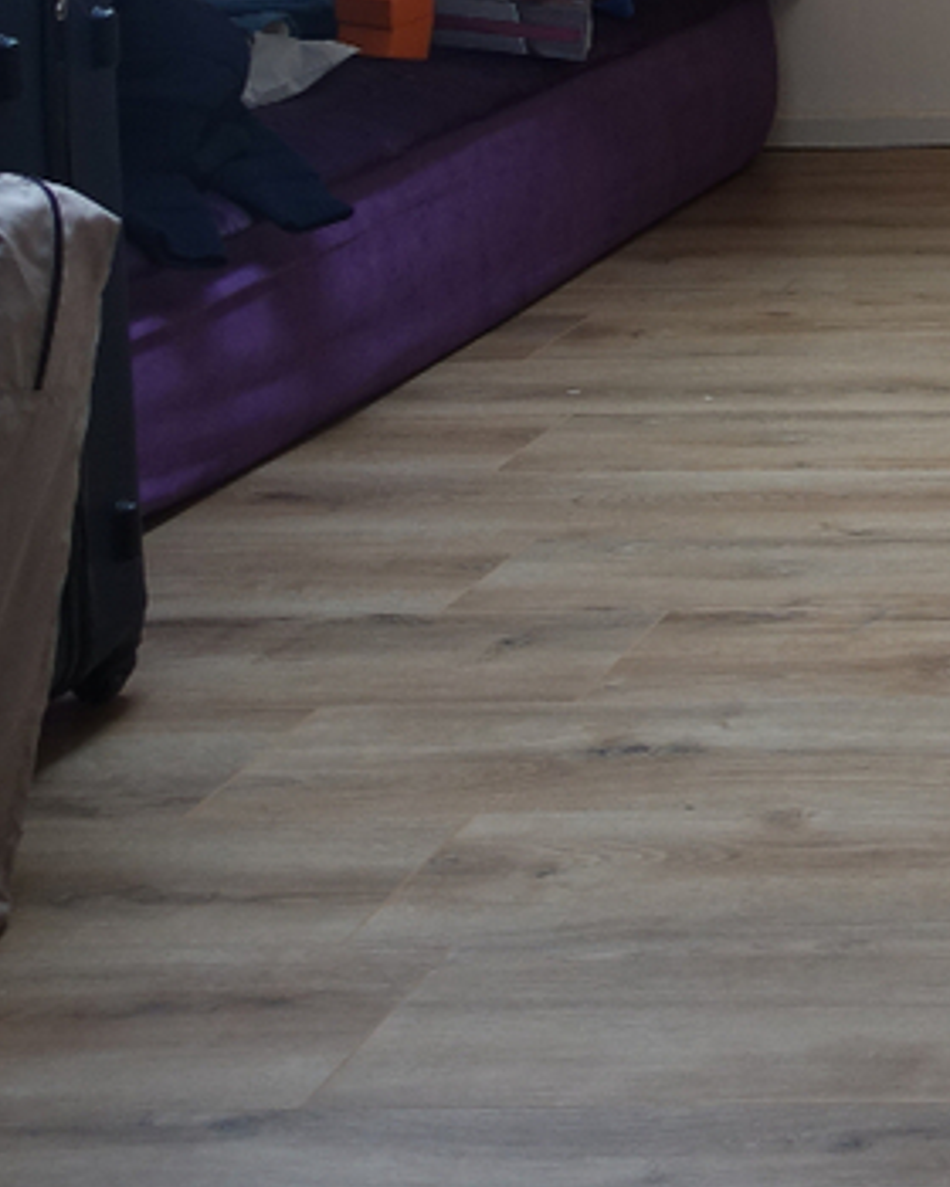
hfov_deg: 15.1
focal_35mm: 87
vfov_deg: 20.3
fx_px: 3058
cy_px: -319
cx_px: 1768
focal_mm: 8.8
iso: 125
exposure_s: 1/50
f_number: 2.8
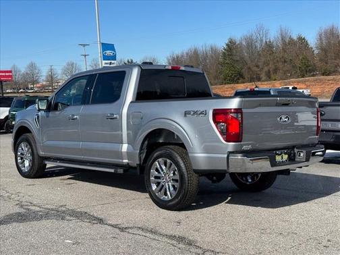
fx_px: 471
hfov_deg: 39.7
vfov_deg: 30.3
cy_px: 128
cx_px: 170
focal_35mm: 48
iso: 64
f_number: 1.78
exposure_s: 1/4975
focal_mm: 6.76
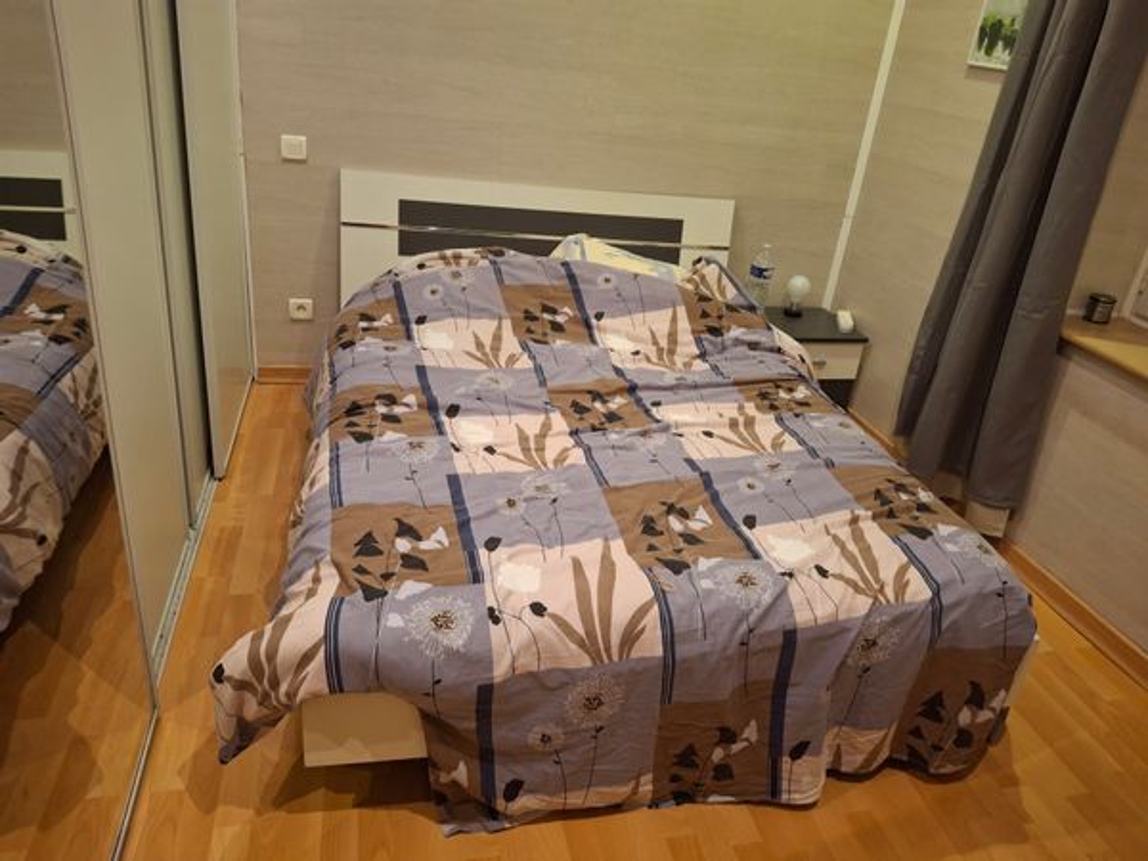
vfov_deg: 54.9
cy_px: 430
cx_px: 574
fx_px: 829
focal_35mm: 25
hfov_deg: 69.4
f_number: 1.8
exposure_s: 1/25
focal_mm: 4.69
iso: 320
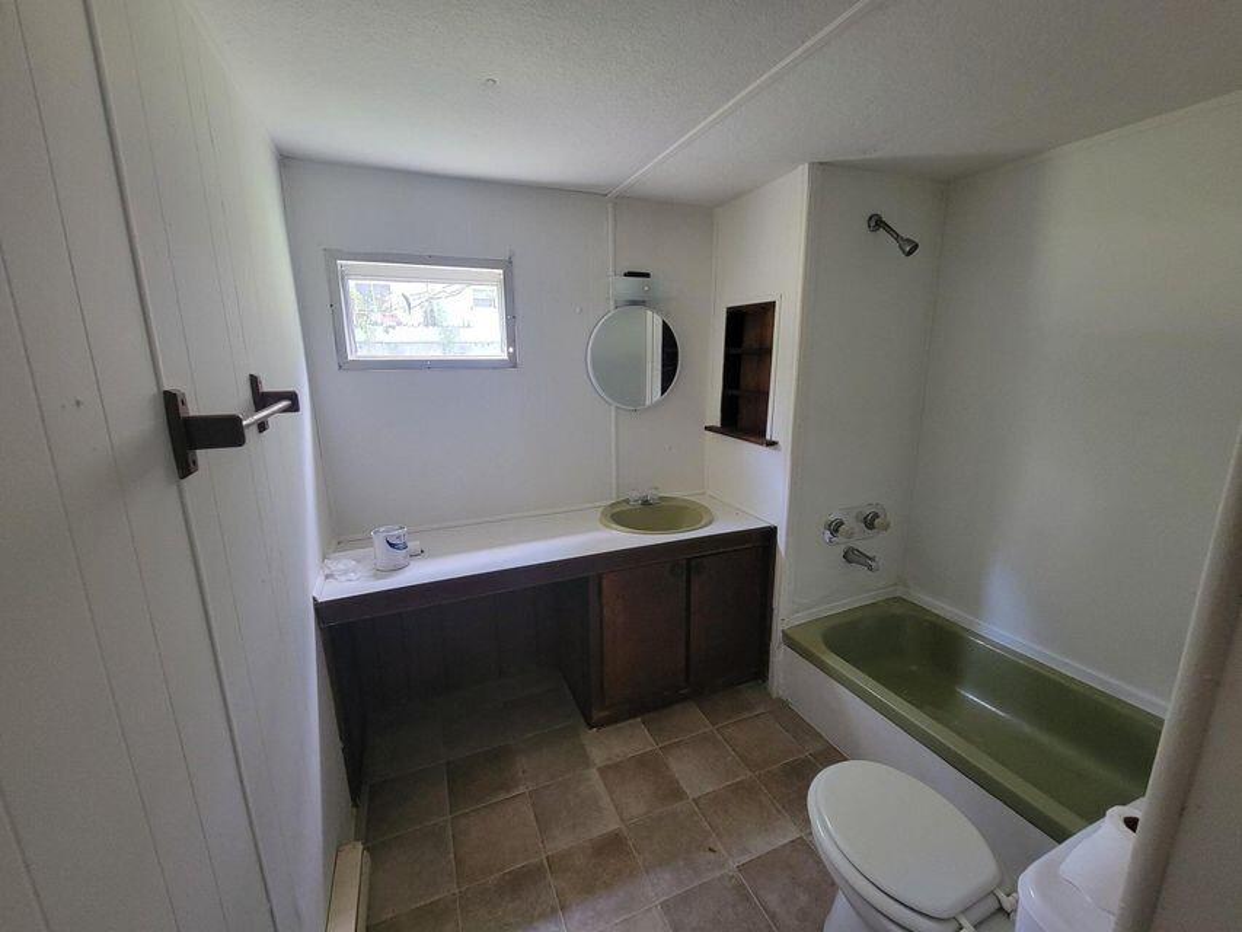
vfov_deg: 89.9
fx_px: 466
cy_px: 466
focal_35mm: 13
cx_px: 621
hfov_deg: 106.2
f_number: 2.2
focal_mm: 2.2
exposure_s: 1/30
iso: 400
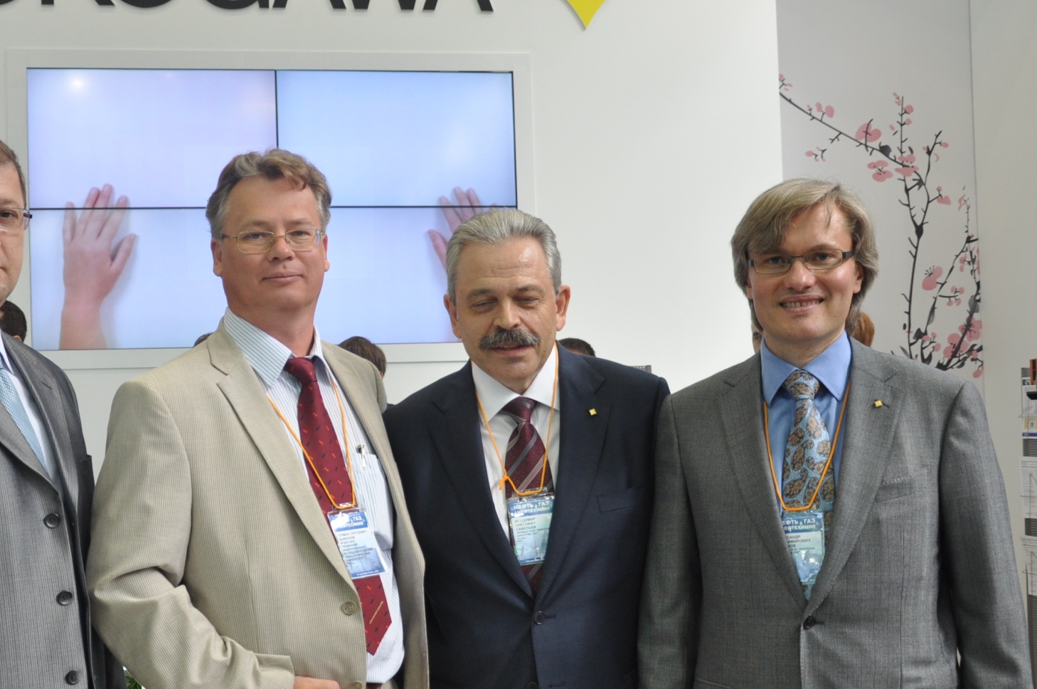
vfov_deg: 25.0
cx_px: 362
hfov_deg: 36.6
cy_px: 399
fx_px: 1553
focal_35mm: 54
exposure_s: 1/100
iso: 450
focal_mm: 24
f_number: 4.5
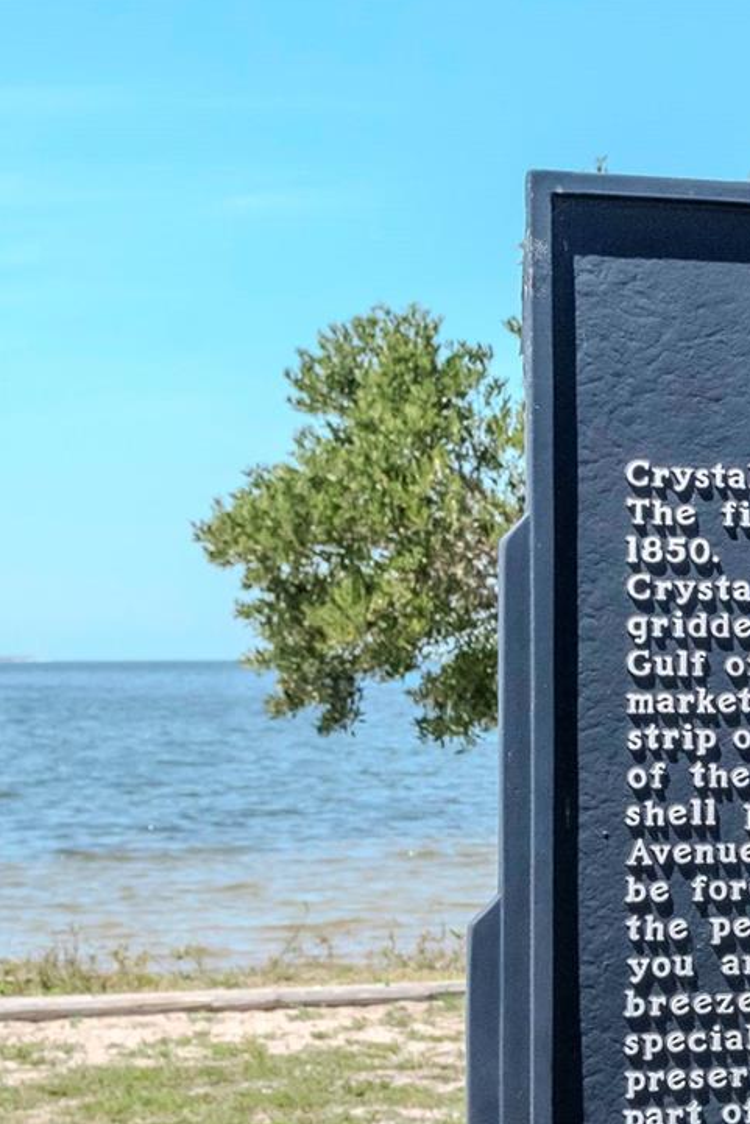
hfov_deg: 12.4
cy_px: 571
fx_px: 3220
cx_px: 1221
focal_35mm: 103
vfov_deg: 19.8
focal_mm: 31
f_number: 8
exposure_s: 1/2500
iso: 1600
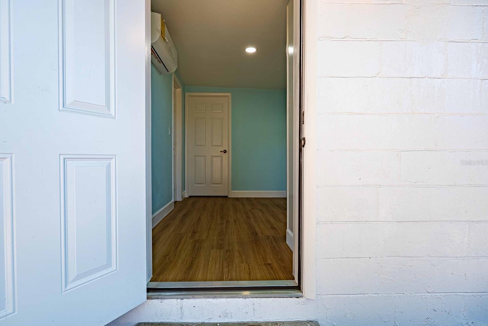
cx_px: 230
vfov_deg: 68.8
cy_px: 162
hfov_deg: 91.4
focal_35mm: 18
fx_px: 238
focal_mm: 16.5
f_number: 8
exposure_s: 1/200
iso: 320
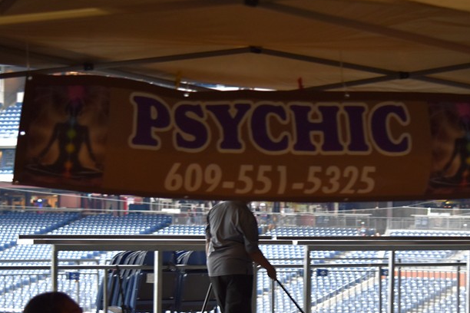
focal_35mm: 135
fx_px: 1760
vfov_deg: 10.1
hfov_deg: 15.2
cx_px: 323
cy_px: 244
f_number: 4.5
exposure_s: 1/60
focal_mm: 55
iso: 640
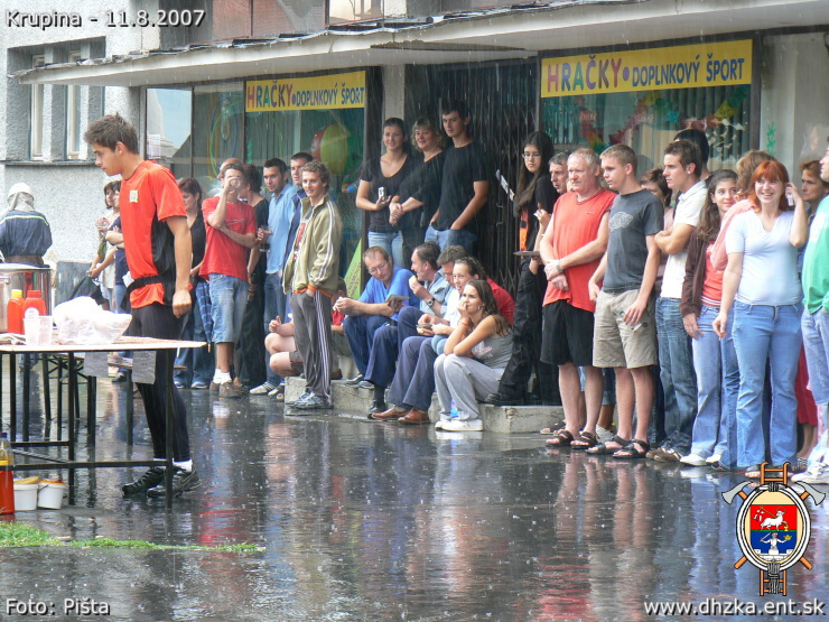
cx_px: 414
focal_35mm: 124
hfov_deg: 15.9
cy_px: 311
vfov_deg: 12.0
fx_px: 2970
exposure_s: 1/80
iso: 80
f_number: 4
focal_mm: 20.7
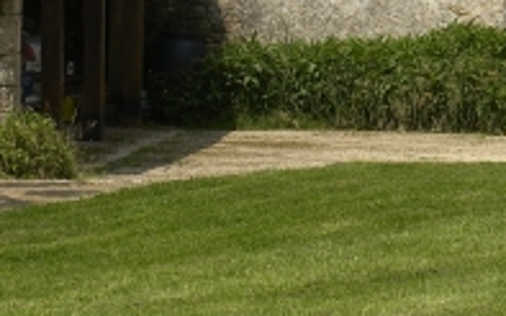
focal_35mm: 309
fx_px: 4260
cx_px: 393
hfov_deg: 6.8
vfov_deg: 4.2
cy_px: -277
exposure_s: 1/100
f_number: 11
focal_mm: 52
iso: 100
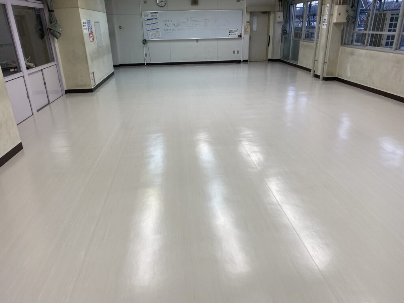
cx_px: 202
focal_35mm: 26
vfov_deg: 53.1
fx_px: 303
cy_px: 152
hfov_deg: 67.3
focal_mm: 4.25
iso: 40
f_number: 1.8
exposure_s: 1/100
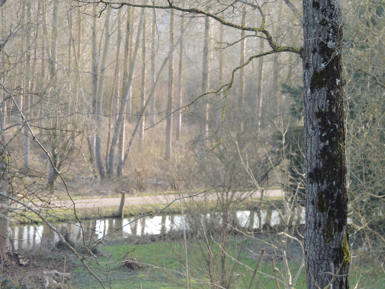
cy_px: 144
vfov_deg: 11.0
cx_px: 192
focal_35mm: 135
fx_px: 1501
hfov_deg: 14.6
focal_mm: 24
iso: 200
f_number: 4.3
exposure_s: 1/125
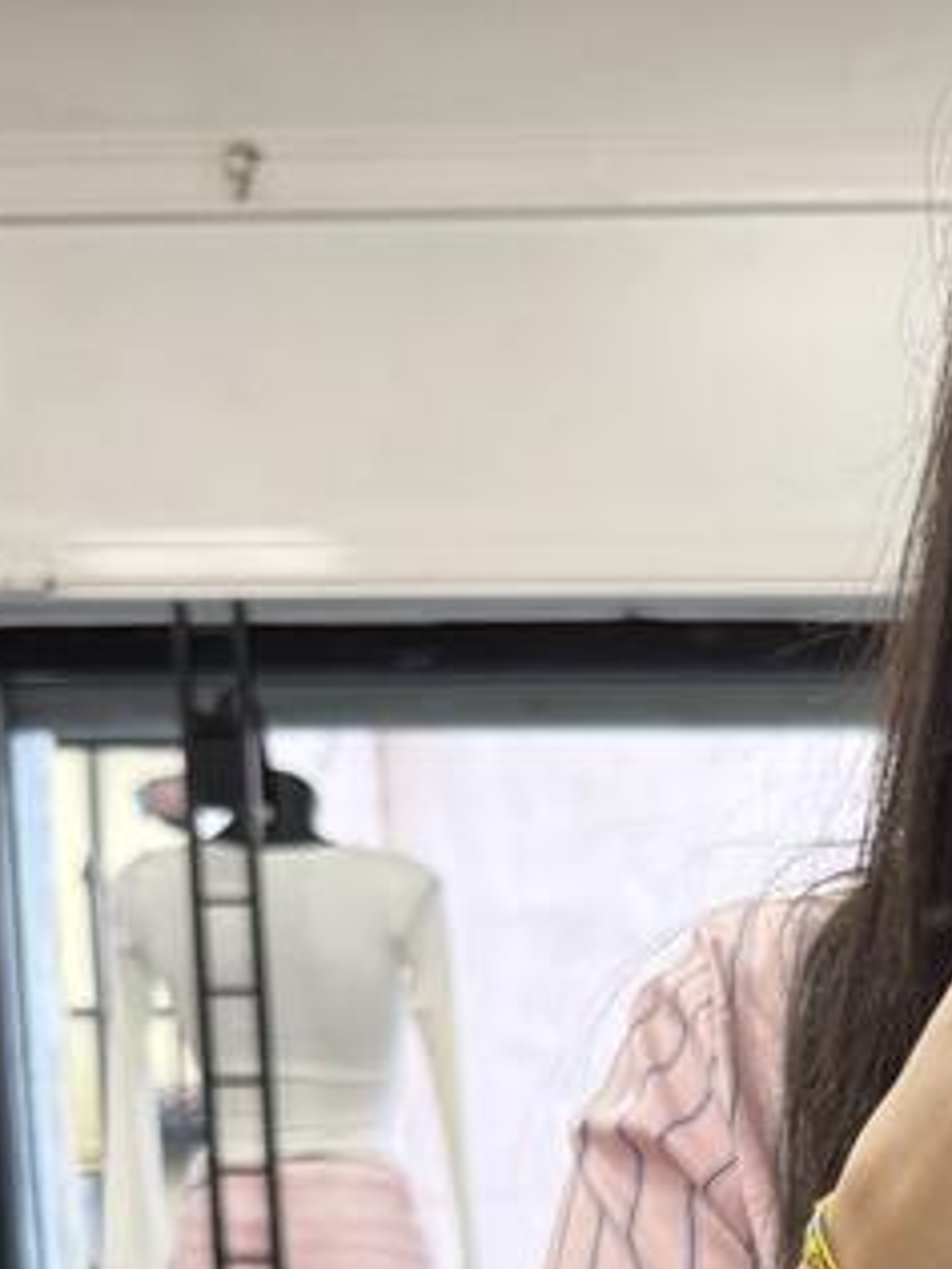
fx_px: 3337
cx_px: 1362
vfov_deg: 19.0
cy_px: 1891
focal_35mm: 91
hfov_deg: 15.2
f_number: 1.78
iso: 125
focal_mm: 6.76
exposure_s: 1/50
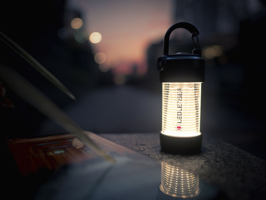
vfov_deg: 46.8
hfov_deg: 59.9
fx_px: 231
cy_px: 100
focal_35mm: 30
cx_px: 133
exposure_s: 1/80
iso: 200
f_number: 1.7
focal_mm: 15
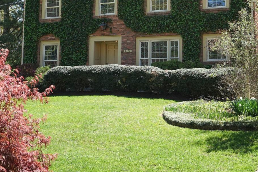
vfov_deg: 19.8
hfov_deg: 29.9
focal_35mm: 67
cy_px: 10
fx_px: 480
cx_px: 168
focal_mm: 35
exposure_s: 1/640
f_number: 8
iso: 640
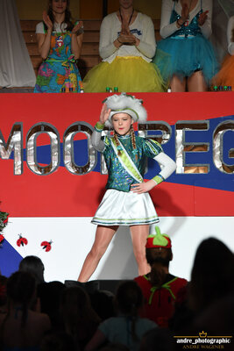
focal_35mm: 285
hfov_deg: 4.8
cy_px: 176
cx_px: 117
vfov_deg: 7.2
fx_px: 2776
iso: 1600
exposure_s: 1/500
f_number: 3.5
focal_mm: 190
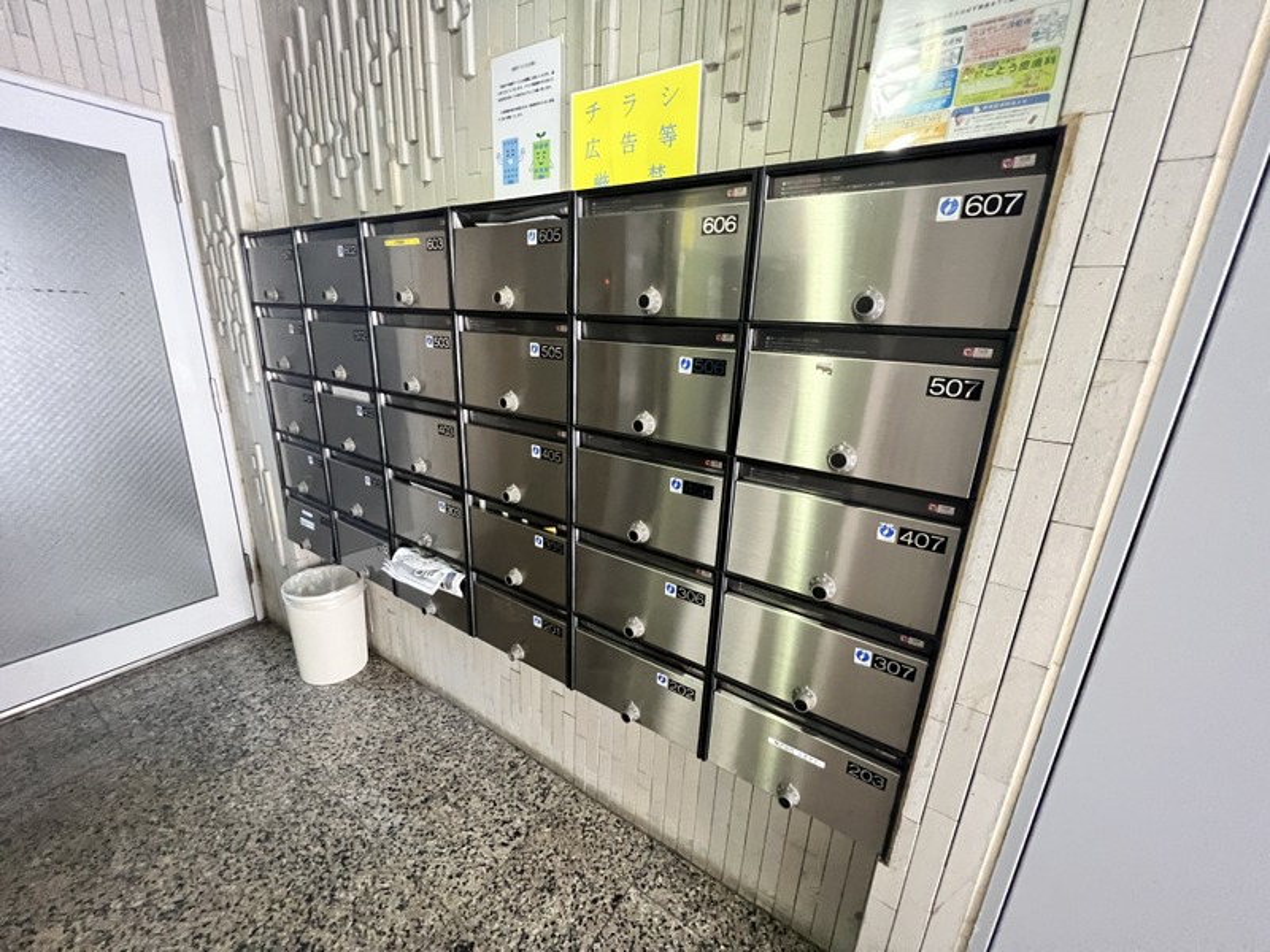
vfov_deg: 89.9
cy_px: 476
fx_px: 477
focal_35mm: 13
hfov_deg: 106.2
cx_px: 635
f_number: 1.8
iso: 800
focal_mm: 1.57
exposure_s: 1/40
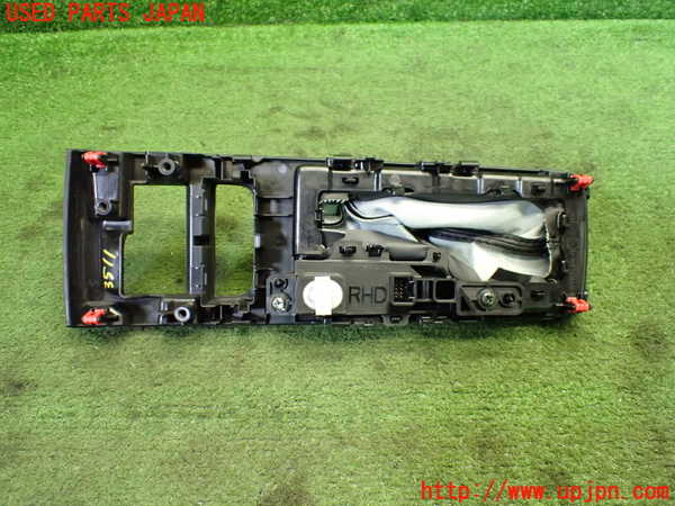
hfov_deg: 60.0
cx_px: 338
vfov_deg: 46.8
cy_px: 253
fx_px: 585
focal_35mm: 30
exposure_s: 1/80
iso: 800
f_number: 2.3
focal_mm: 5.4
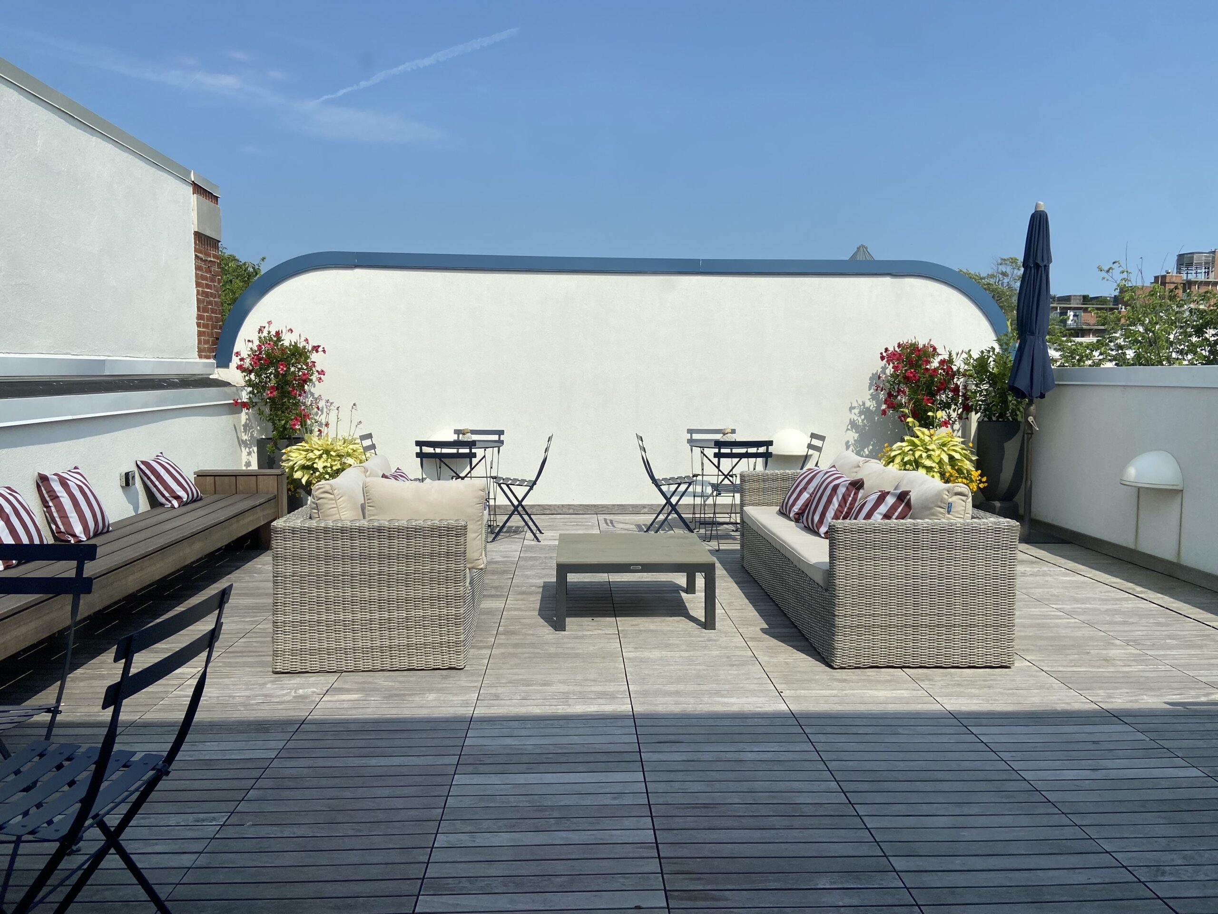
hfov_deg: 67.3
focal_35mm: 26
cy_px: 457
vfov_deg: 53.1
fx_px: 915
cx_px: 609
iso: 32
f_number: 1.8
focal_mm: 4.25
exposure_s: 1/3401
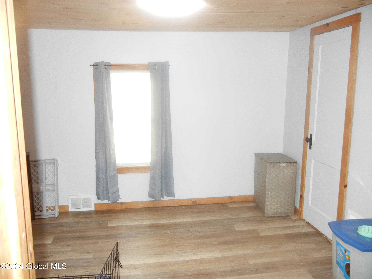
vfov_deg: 46.8
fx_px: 322
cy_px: 140
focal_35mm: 30
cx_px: 186
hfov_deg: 60.0
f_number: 3.5
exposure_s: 1/30
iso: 514
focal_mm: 5.4
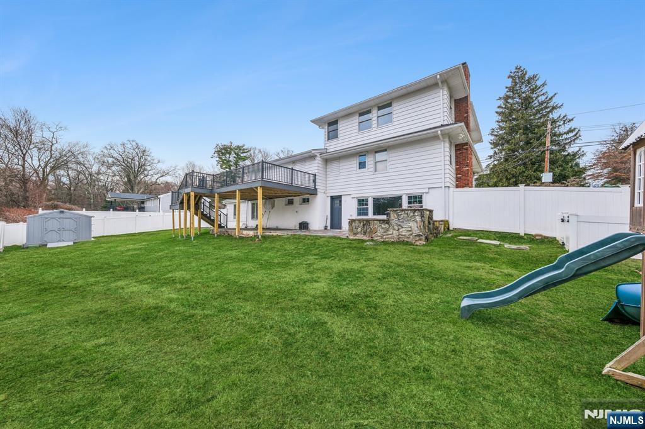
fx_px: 215
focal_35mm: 12
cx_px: 322
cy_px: 214
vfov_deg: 90.0
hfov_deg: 112.6
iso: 200
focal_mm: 8
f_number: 8
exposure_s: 1/200
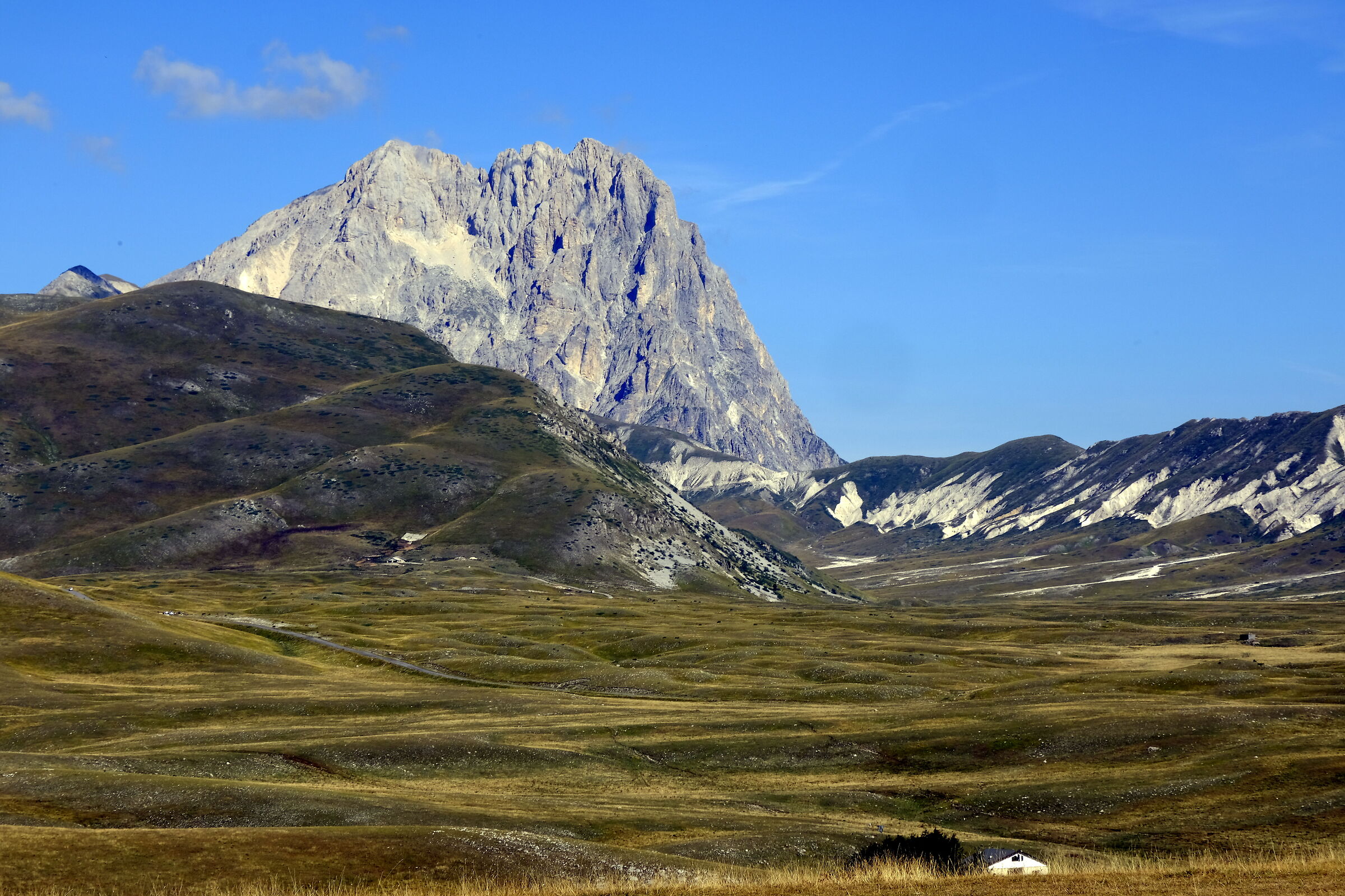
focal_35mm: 120
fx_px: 4483
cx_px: 672
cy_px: 448
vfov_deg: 11.4
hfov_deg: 17.1
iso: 200
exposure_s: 1/250
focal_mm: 80
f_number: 13
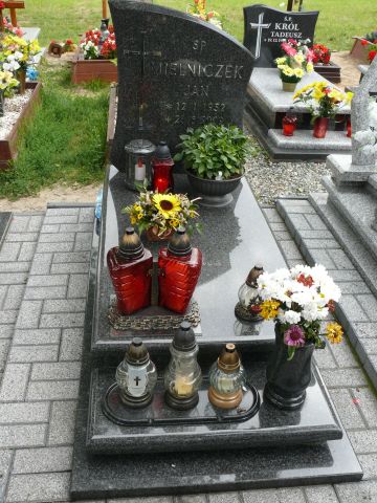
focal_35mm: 35
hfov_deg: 40.7
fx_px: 508
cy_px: 252
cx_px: 188
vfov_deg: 52.6
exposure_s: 1/100
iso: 100
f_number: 4
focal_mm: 7.4
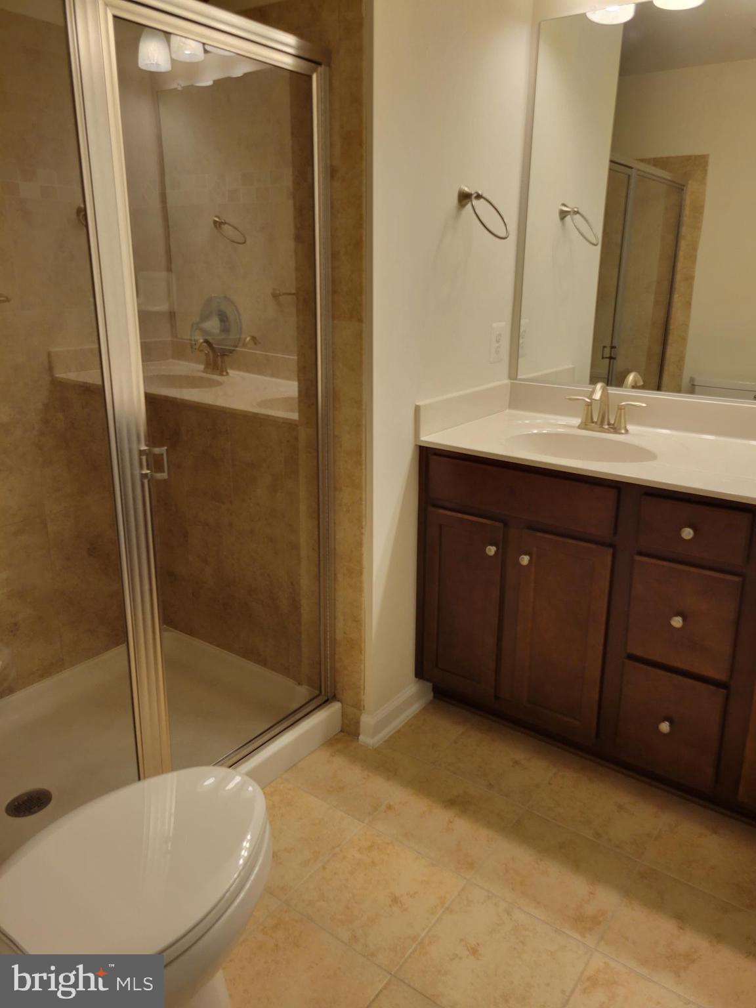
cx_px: 378
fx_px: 757
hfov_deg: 53.1
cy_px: 504
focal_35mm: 26
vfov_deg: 67.3
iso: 100
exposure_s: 1/120
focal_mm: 5.4
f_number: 1.8
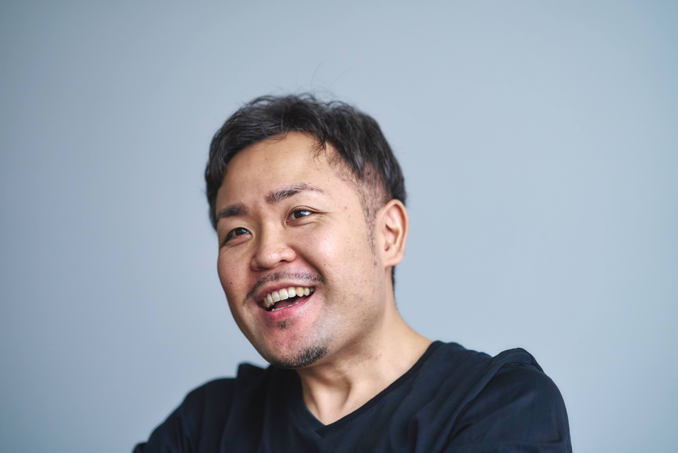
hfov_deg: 23.9
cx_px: 339
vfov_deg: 16.1
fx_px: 1602
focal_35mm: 85
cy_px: 226
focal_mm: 85
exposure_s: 1/800
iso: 500
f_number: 1.7
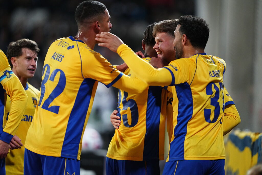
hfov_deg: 5.2
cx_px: 131
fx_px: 2911
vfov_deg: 3.4
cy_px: 88
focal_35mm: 400
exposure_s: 1/1250
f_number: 2.8
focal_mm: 400
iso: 4000
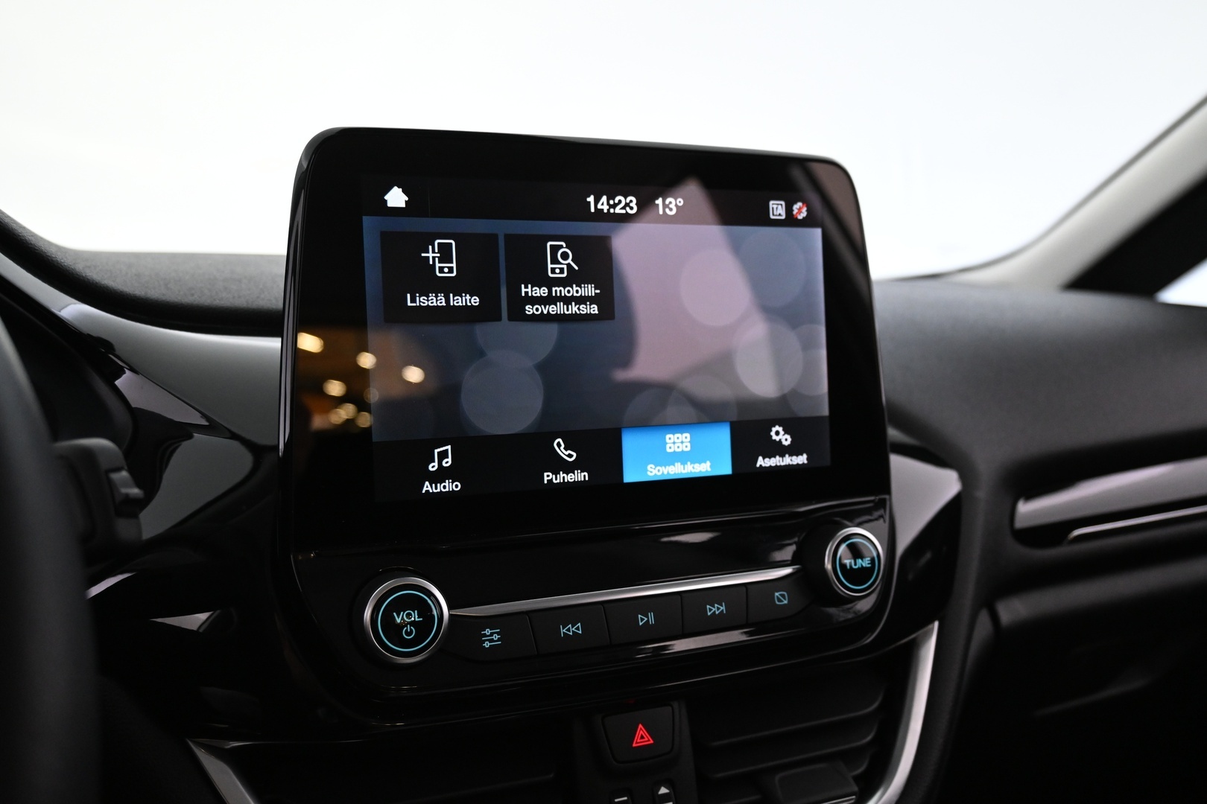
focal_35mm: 31
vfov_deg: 42.6
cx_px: 604
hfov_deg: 60.7
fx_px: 1031
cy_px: 402
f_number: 3.8
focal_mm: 20.5
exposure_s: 1/30
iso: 1600
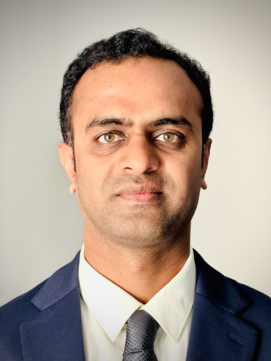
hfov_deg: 19.1
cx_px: 136
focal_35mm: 77
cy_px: 180
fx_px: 804
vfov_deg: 25.3
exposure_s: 1/60
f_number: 2.8
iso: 320
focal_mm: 9
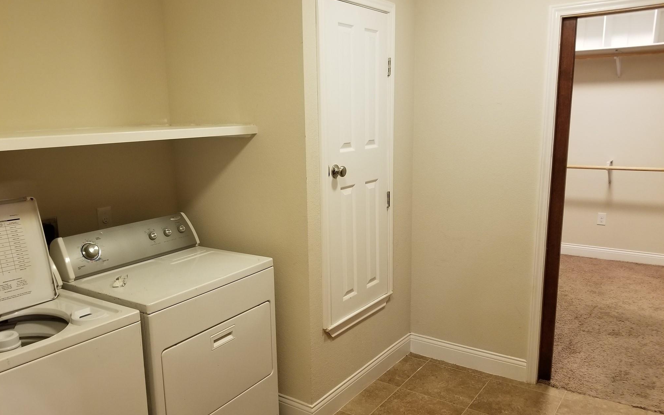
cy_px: 226
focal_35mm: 28
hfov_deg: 66.5
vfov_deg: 44.5
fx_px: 507
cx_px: 330
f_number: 1.7
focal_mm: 4.25
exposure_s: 1/13
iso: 250
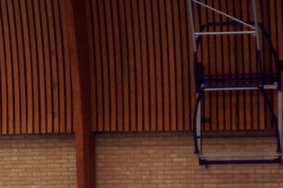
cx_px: -135
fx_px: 1886
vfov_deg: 5.7
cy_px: 283
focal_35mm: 240
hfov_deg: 8.4
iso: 800
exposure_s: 1/320
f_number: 1.6
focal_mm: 50
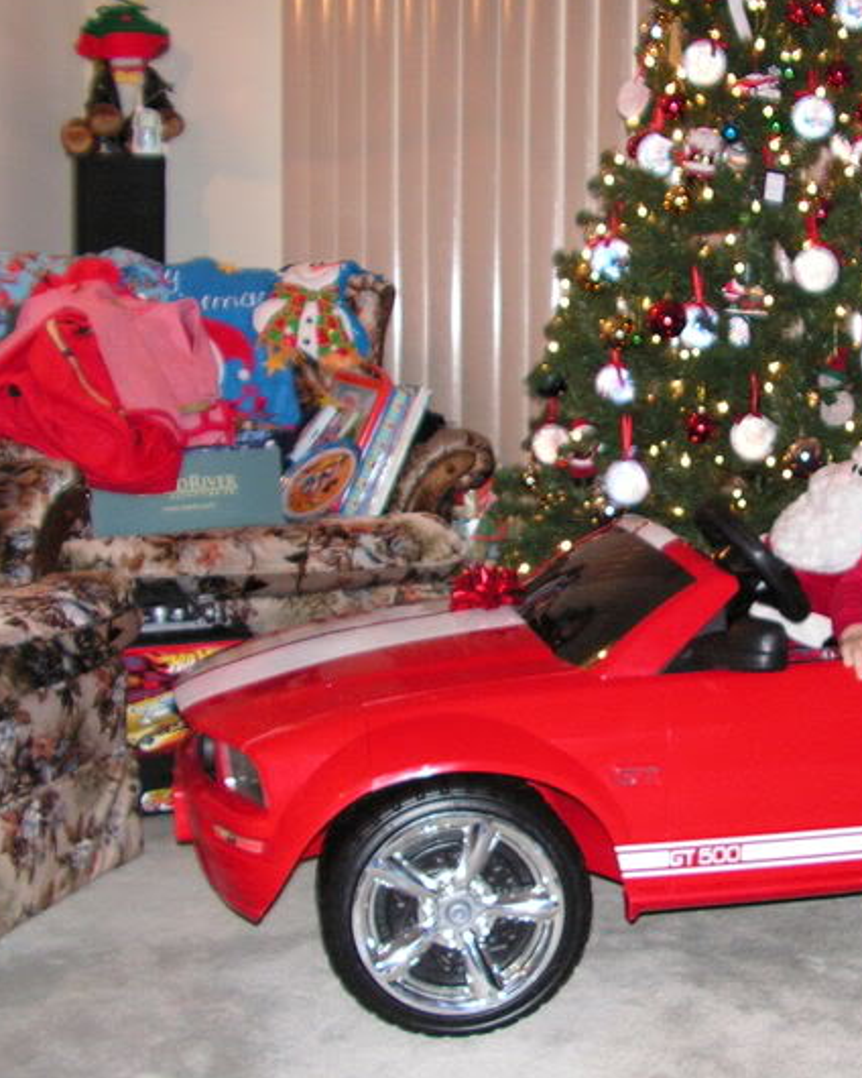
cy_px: 584
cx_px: 665
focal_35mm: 53
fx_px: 1690
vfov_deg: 35.3
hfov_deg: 28.1
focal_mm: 6
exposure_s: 1/40
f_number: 3.2
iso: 200
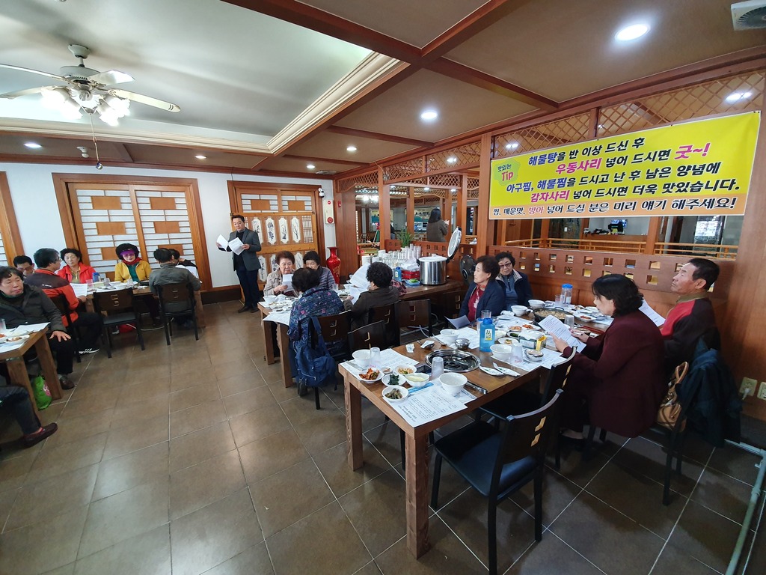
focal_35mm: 13
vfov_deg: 89.9
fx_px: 288
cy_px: 288
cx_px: 383
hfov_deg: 106.2
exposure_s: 1/40
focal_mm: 1.8
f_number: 2.2
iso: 320
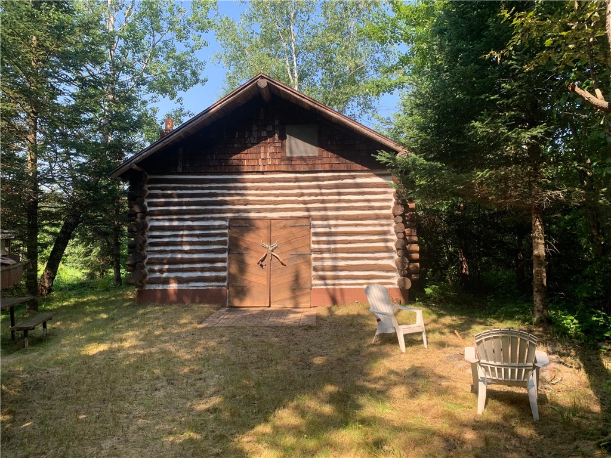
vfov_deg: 53.1
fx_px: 459
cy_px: 229
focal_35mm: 26
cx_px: 306
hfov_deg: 67.3
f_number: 1.8
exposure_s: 1/507
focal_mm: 4.25
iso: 25
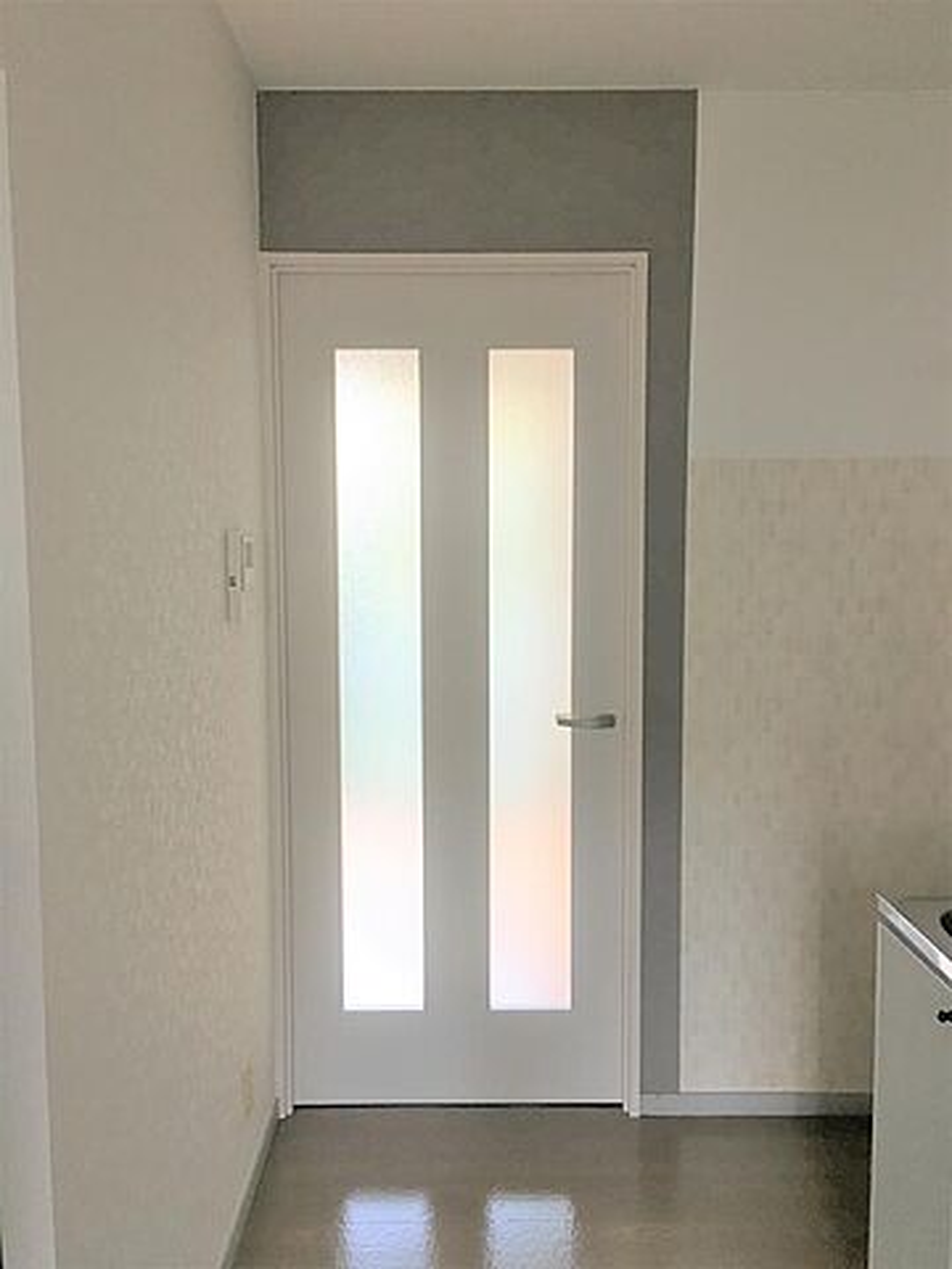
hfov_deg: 48.2
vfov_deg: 61.7
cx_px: 476
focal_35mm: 29
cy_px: 634
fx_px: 1063
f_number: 2.2
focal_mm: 4.15
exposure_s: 1/30
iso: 32
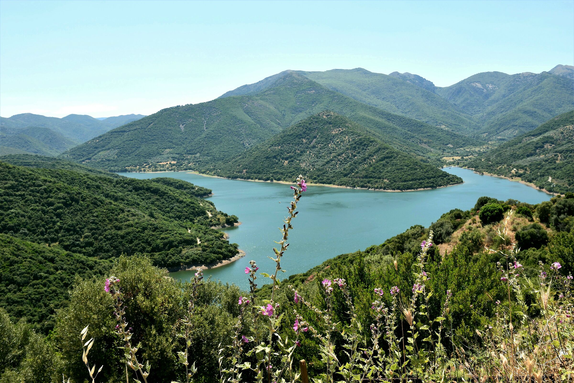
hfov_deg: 57.2
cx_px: 287
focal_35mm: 33
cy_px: 192
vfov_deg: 40.0
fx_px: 526
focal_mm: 22
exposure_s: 1/250
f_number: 8
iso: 100
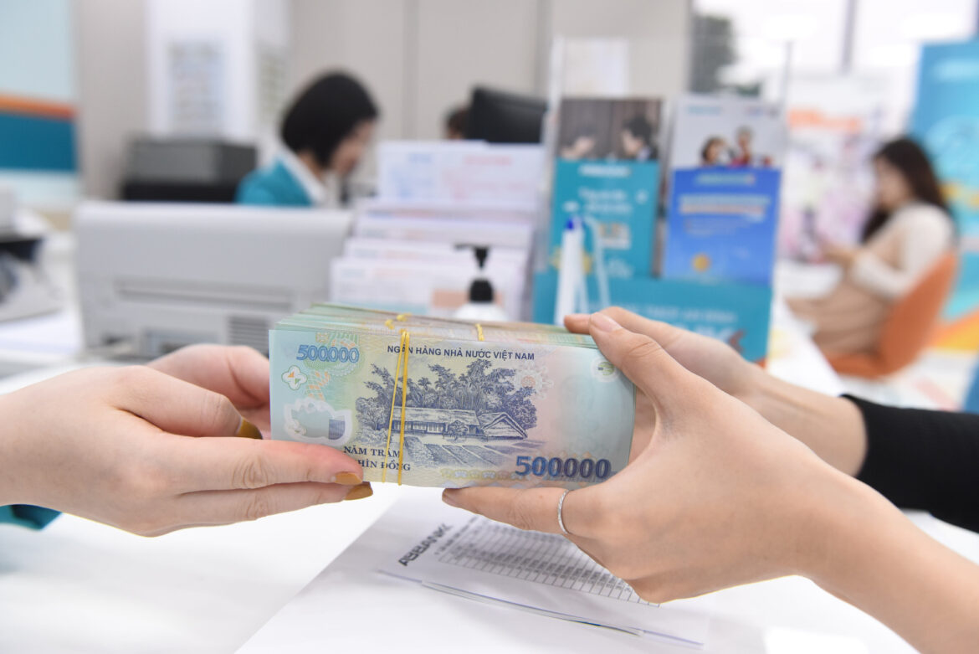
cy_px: 327
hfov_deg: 60.3
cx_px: 490
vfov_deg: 42.4
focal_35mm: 31
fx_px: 843
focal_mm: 31
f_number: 4
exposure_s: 1/400
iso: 2500
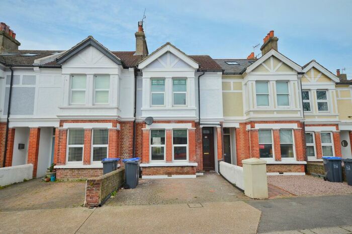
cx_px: 176
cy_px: 117
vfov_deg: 59.4
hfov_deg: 81.2
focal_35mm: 21
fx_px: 205
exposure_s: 1/250
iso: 100
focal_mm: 14
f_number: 8
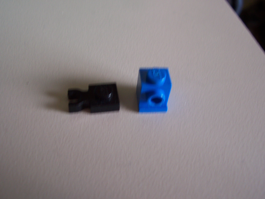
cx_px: 132
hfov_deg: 50.1
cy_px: 100
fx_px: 283
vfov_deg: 38.7
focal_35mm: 37
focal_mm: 5.6
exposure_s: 1/30
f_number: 2.8
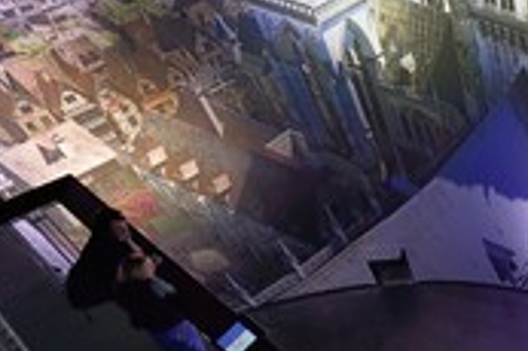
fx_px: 498
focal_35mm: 34
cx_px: 610
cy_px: 256
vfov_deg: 38.0
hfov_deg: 41.4
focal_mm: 14
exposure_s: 1/20
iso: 800
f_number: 5.6
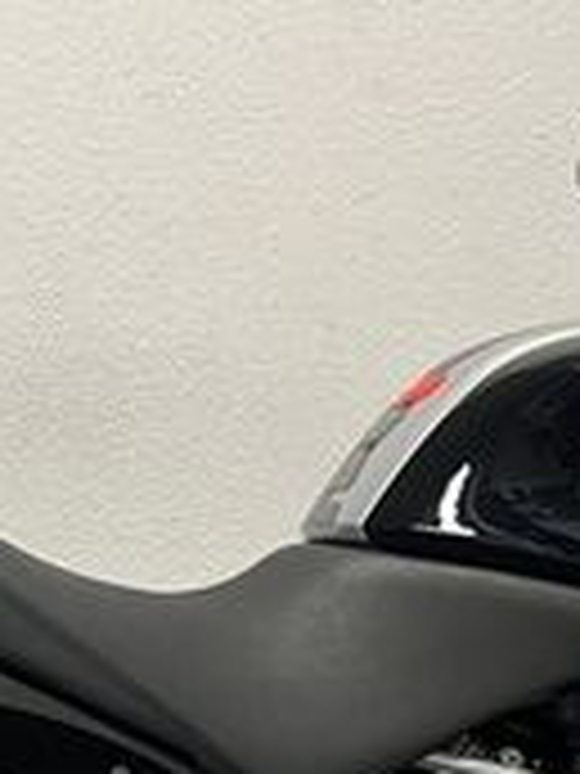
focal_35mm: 97
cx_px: 279
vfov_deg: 19.5
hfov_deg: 15.2
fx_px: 2167
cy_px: 828
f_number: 1.6
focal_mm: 5.1
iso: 80
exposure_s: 1/50
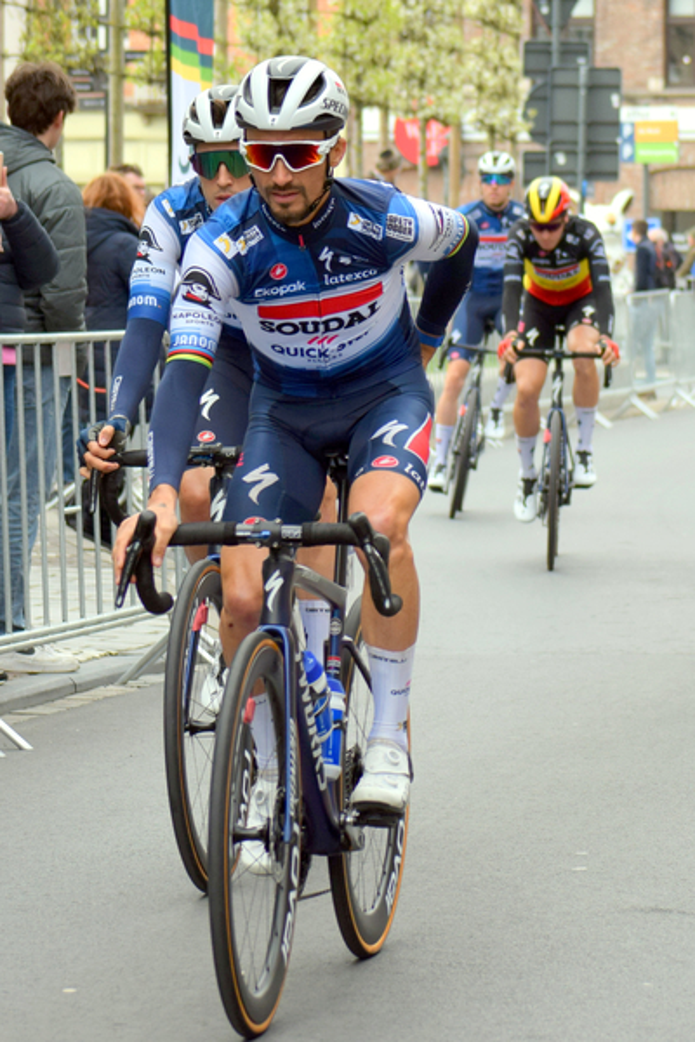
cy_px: 521
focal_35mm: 93
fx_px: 2693
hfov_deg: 14.7
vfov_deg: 21.9
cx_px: 348
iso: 400
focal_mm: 62
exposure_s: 1/1000
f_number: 4.2
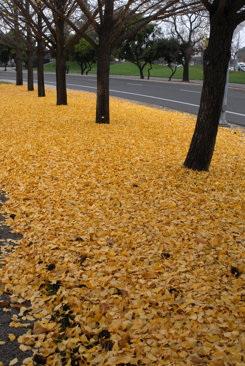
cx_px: 122
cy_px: 183
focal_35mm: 42
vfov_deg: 46.4
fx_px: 428
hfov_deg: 32.0
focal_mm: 28
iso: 400
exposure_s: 1/250
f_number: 8
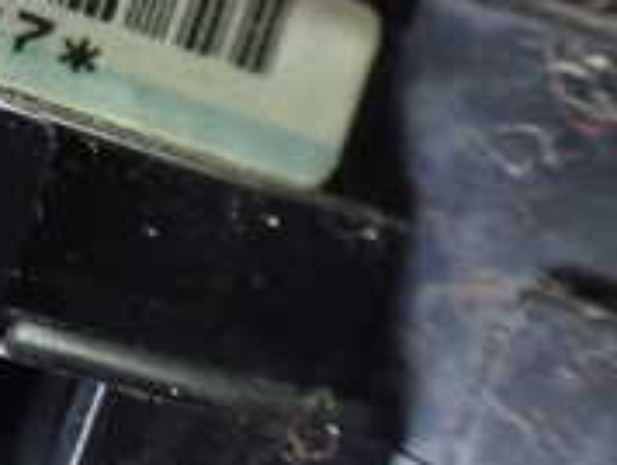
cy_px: -146
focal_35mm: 101
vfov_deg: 14.1
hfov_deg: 17.3
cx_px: -336
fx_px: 1803
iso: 800
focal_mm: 5.4
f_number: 2.3
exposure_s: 1/40
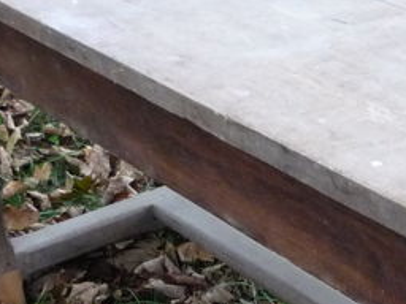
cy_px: 339
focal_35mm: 117
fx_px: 1372
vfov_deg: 12.4
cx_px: 503
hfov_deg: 16.1
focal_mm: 5.2
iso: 320
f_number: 3.3
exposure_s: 1/30
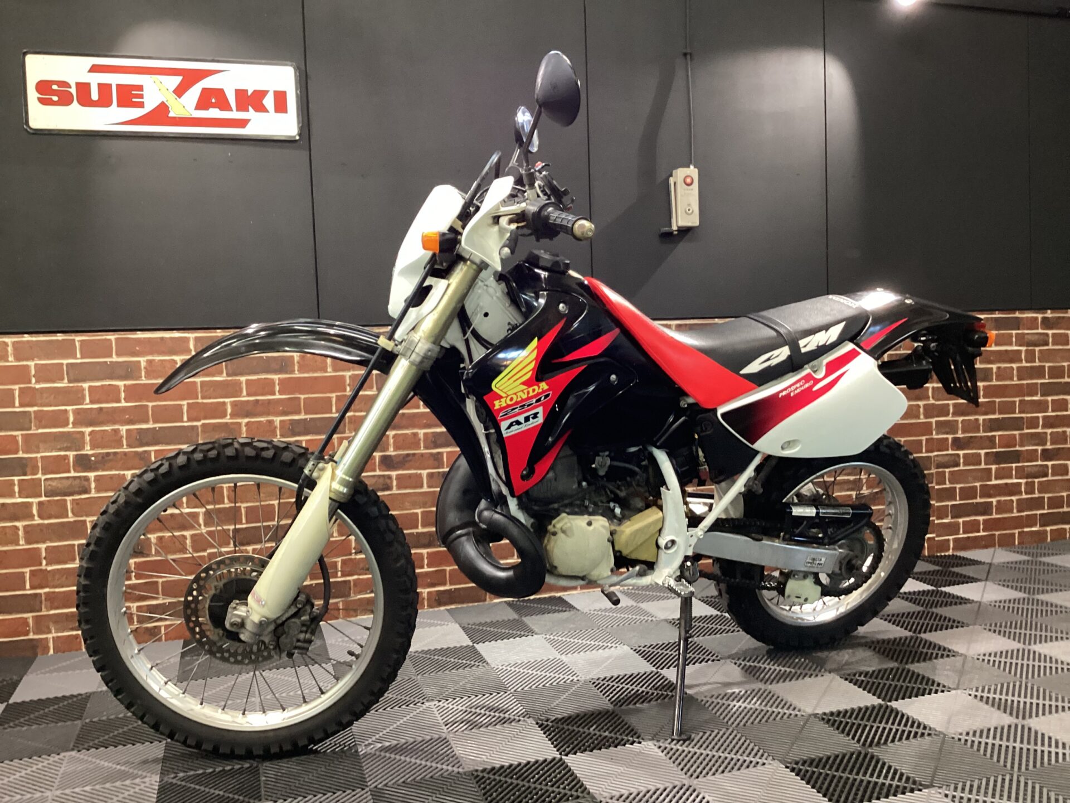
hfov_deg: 58.4
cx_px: 535
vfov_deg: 45.4
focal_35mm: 31
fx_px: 958
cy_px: 402
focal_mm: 3.3
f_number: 2.4
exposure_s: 1/40
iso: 250
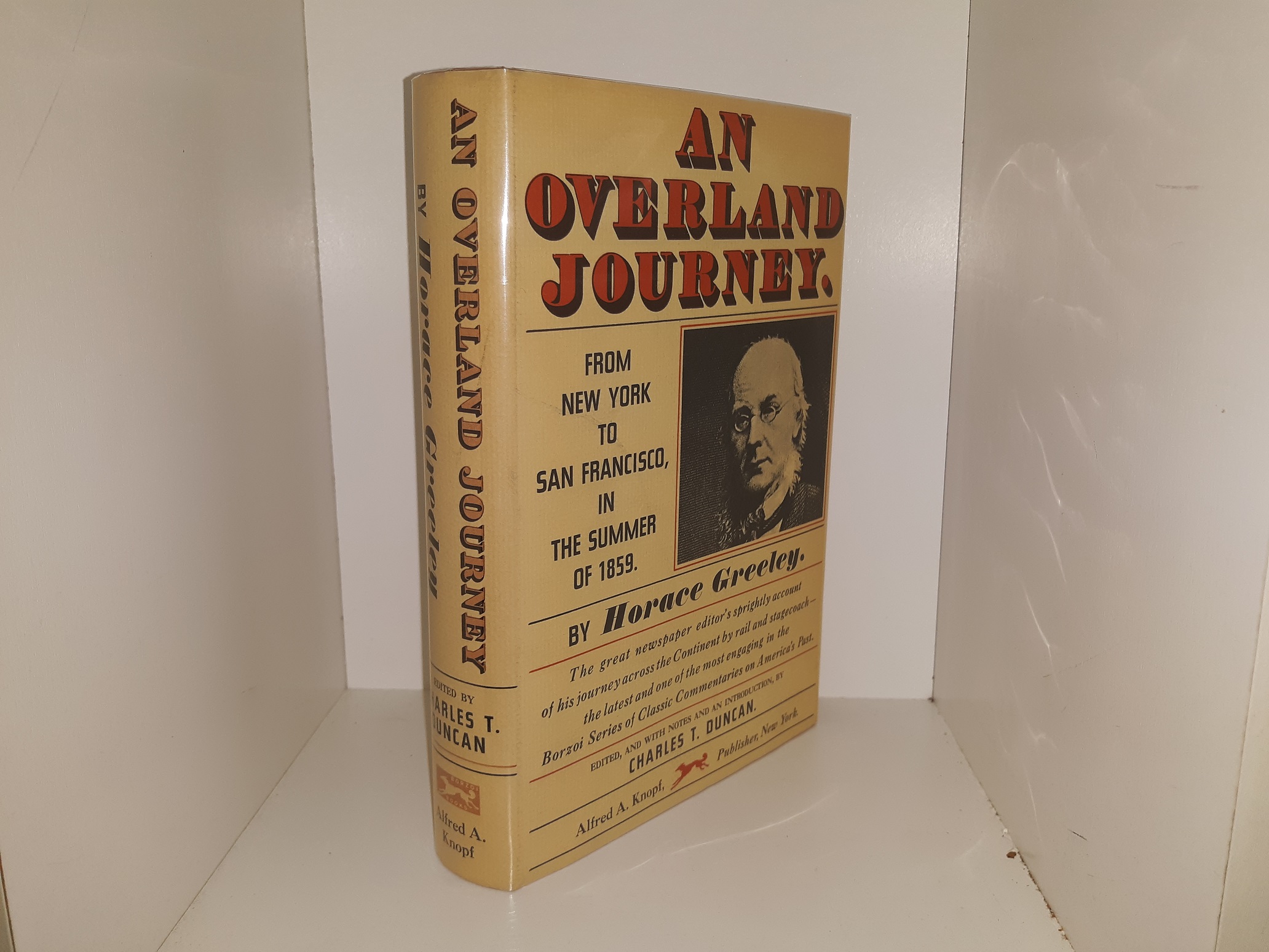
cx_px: 634
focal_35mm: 28
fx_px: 1026
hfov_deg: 63.4
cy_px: 476
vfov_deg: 49.7
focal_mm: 3.7
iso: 40
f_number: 1.7
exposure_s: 1/172
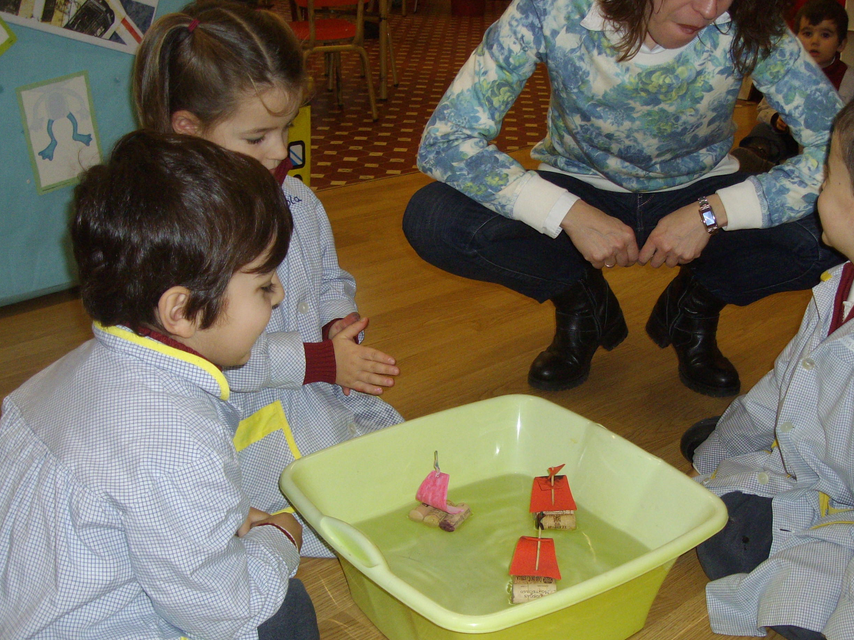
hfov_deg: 41.8
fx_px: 1110
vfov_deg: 32.2
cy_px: 292
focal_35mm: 45
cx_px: 529
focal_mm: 6
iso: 160
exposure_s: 1/50
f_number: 2.7
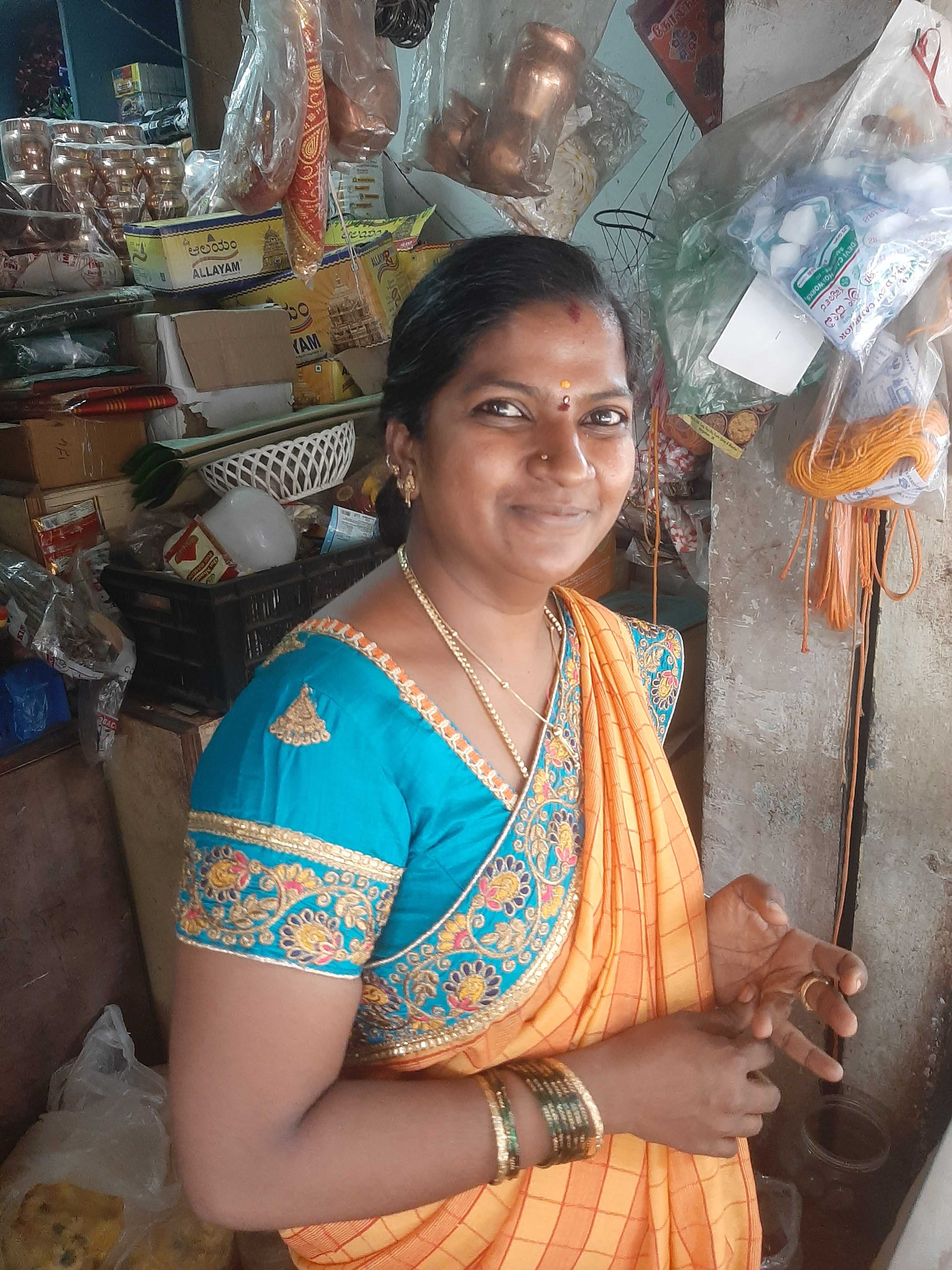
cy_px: 635
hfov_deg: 53.1
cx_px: 476
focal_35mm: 26
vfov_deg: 67.3
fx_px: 953
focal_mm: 3.93
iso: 200
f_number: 1.7
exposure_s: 1/33
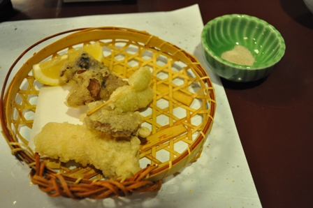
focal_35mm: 42
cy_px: 104
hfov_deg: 46.4
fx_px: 365
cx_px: 156
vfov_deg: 31.8
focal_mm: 28
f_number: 4.5
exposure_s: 1/30
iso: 1600
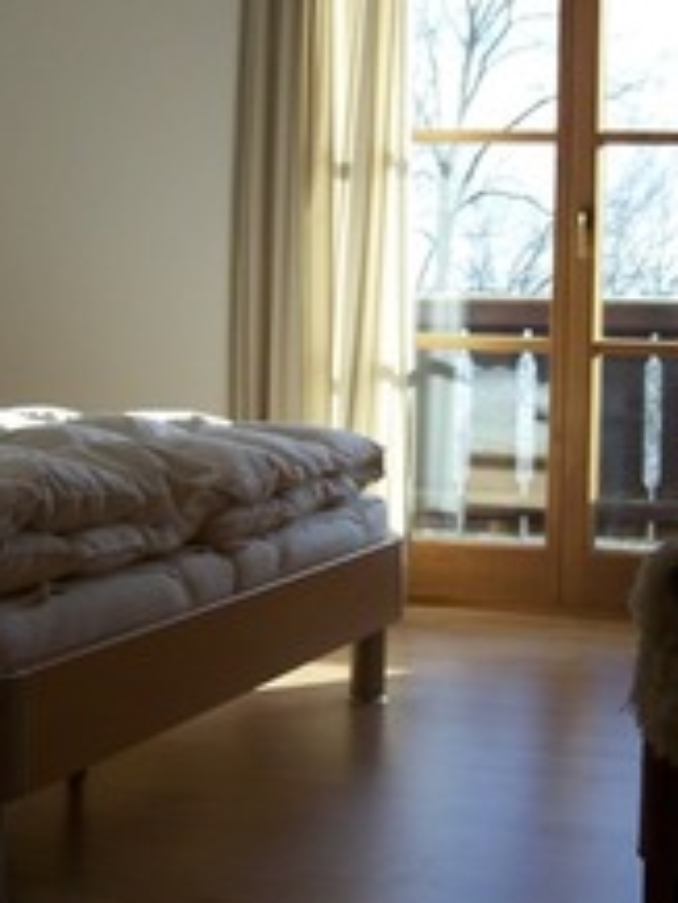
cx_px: 437
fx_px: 2009
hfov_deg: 19.1
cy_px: 350
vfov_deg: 25.3
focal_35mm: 77
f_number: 2.8
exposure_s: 1/200
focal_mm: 6.3
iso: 64
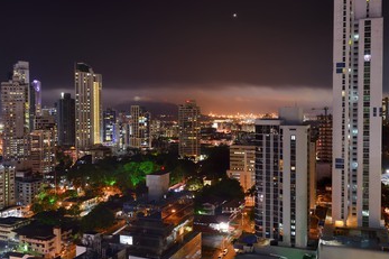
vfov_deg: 38.8
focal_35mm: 34
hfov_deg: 55.6
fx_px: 367
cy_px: 123
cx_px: 224
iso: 400
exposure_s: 4
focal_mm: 28
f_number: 6.3
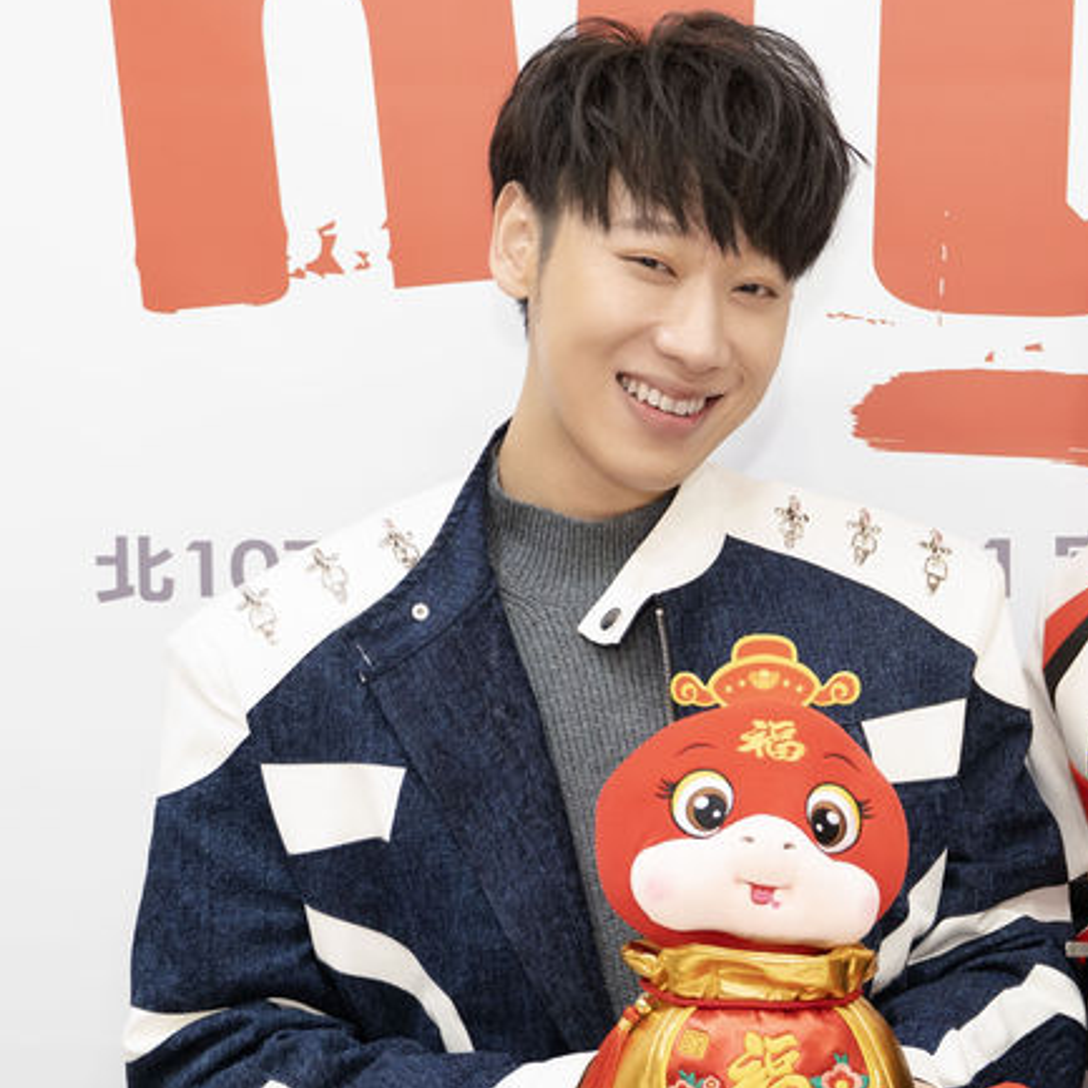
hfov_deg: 19.4
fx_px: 3129
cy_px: 574
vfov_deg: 19.7
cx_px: 985
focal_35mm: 88
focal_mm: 35
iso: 1000
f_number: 3.2
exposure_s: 1/125
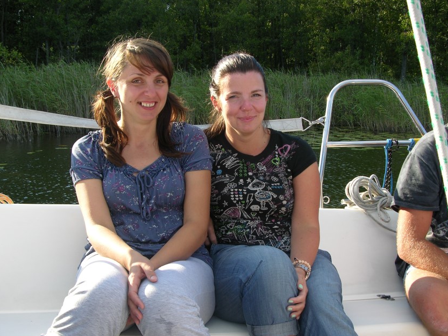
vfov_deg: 33.6
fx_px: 557
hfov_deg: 43.8
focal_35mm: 43
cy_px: 187
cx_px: 221
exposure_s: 1/120
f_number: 4.5
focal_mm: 8.9
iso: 50
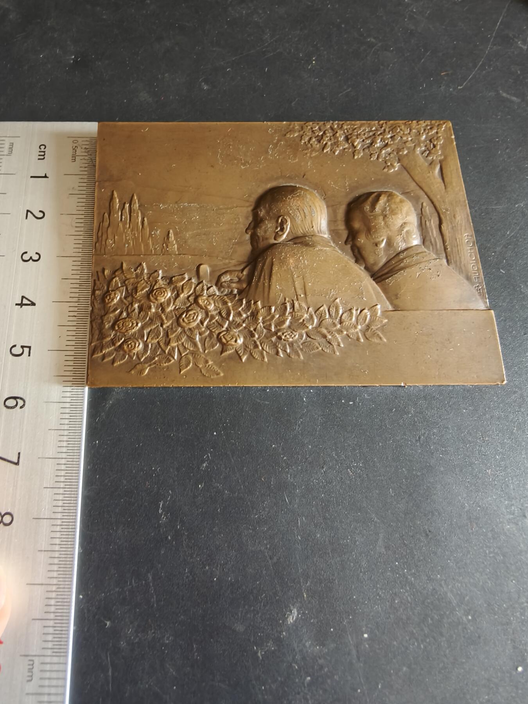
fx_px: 468
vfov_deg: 73.9
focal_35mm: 23
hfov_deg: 58.9
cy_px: 352
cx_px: 264
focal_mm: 2.32
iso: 500
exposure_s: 1/39.1
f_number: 2
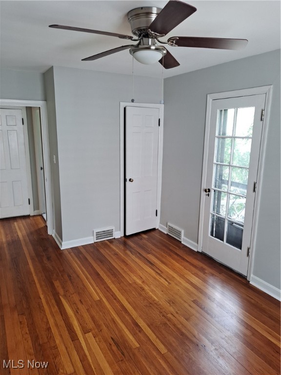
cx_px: 140
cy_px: 188
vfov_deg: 69.4
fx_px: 271
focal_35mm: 25
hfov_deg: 54.9
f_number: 2
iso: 64
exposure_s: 1/60
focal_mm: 4.6
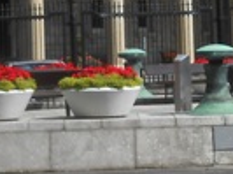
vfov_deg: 6.6
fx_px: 1477
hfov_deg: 9.0
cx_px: 173
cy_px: -74
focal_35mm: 220
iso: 80
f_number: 4.2
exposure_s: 1/800
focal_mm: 6.8
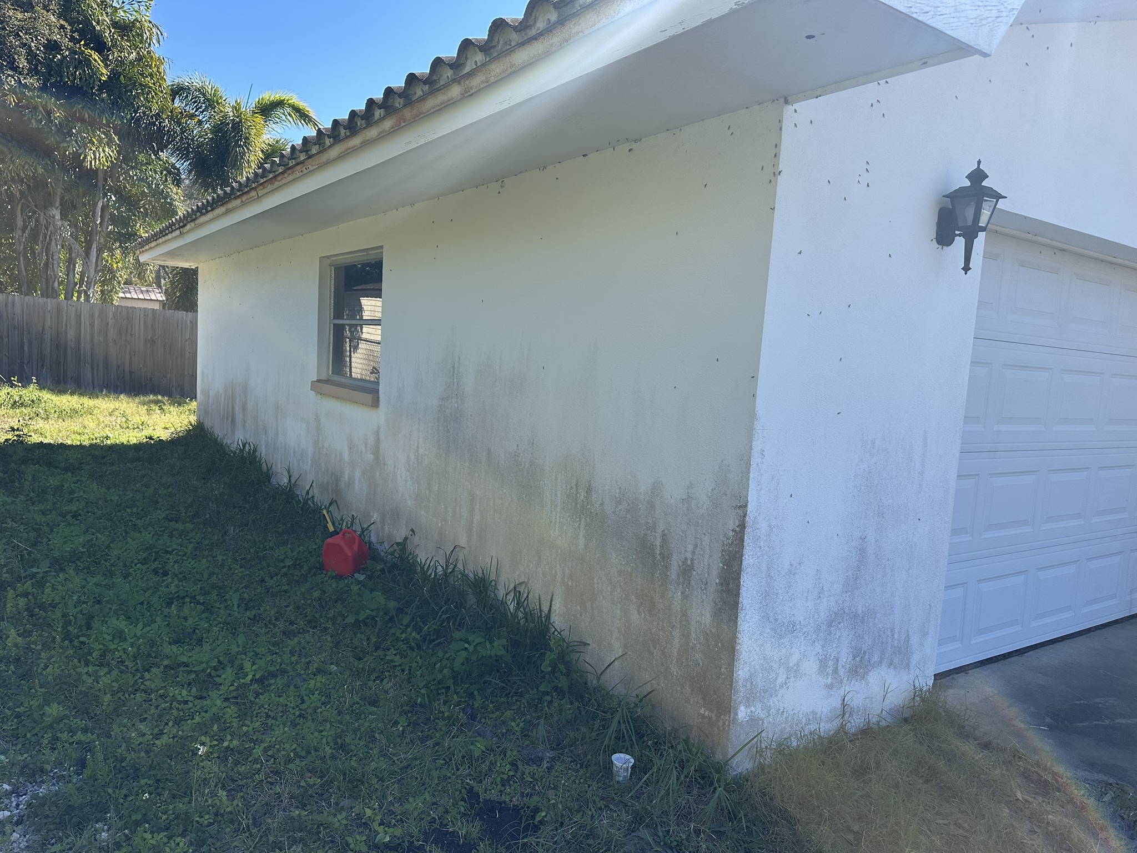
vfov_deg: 56.8
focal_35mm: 24
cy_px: 426
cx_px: 568
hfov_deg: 71.6
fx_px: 788
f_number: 1.78
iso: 80
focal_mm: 6.86
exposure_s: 1/1639
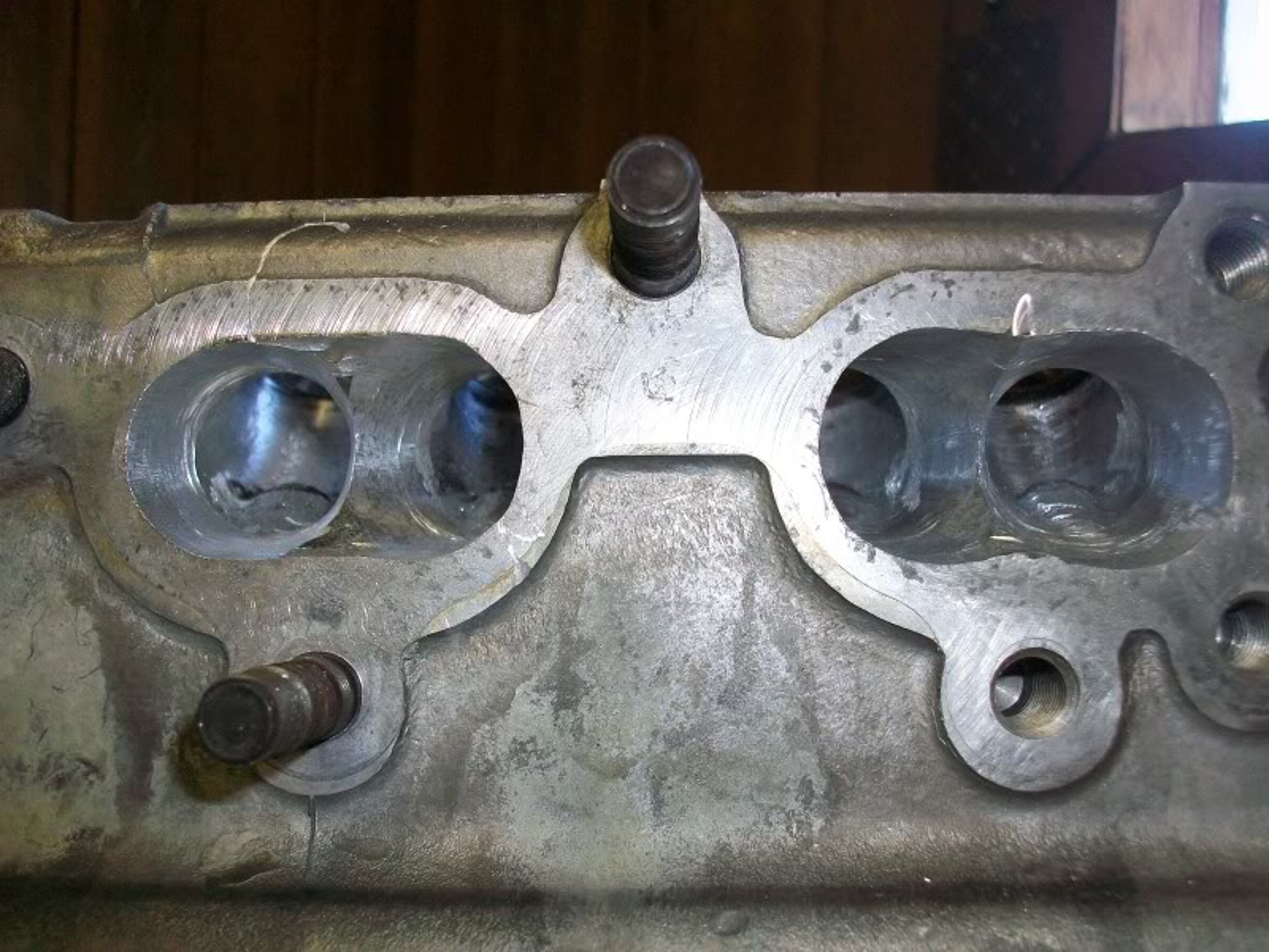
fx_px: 1173
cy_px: 476
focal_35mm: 32
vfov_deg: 44.2
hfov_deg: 56.8
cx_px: 634
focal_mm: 5.7
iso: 160
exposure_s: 1/60
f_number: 2.8
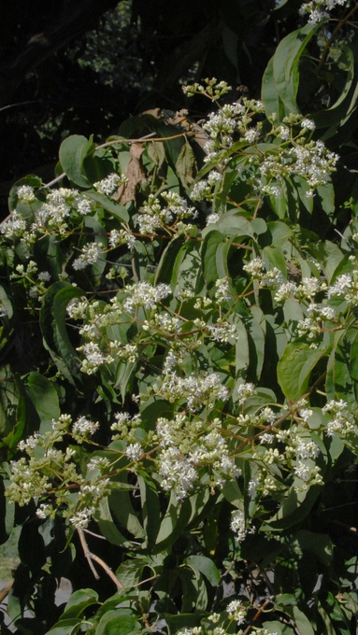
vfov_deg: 23.7
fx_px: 1517
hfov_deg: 13.4
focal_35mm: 90
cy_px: 319
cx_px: 249
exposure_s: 1/400
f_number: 10
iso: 400
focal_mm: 38
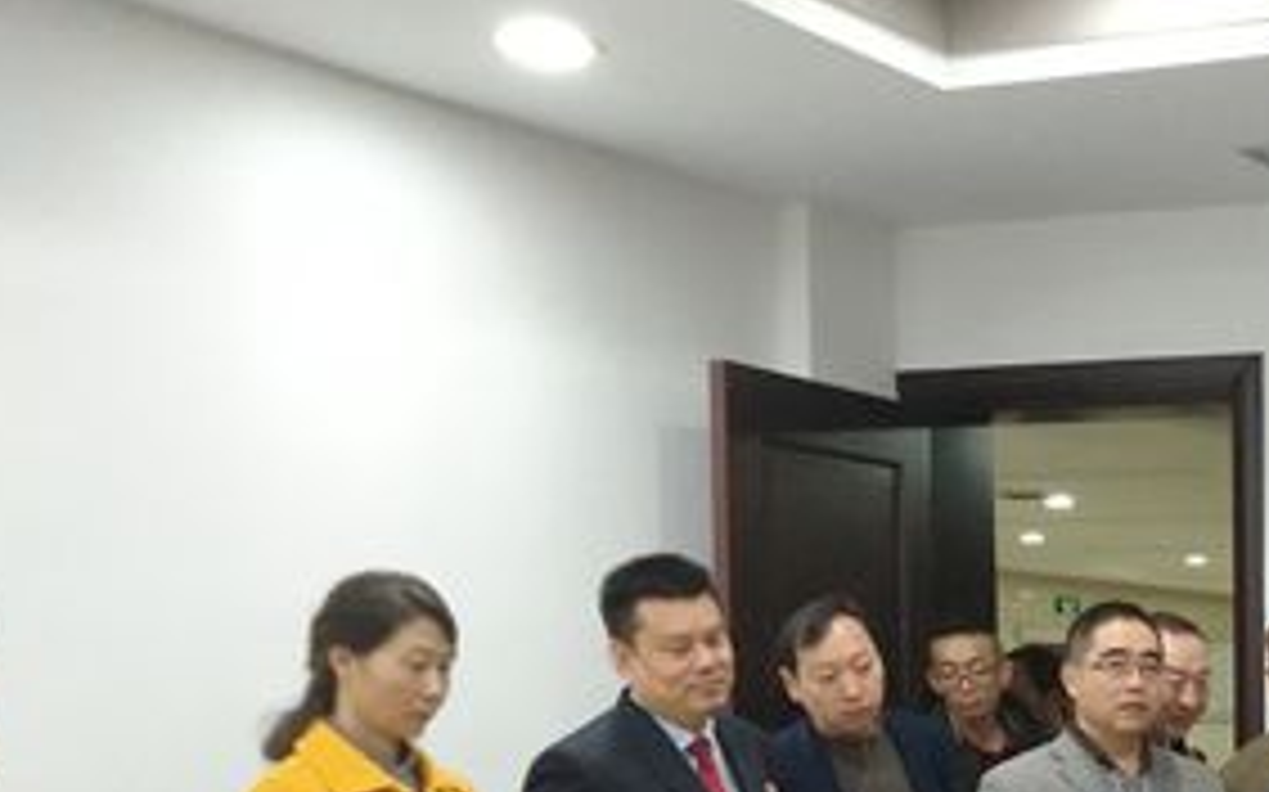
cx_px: 1408
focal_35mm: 53
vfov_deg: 22.8
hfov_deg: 33.2
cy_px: 896
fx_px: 1832
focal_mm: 3.79
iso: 294
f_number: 2
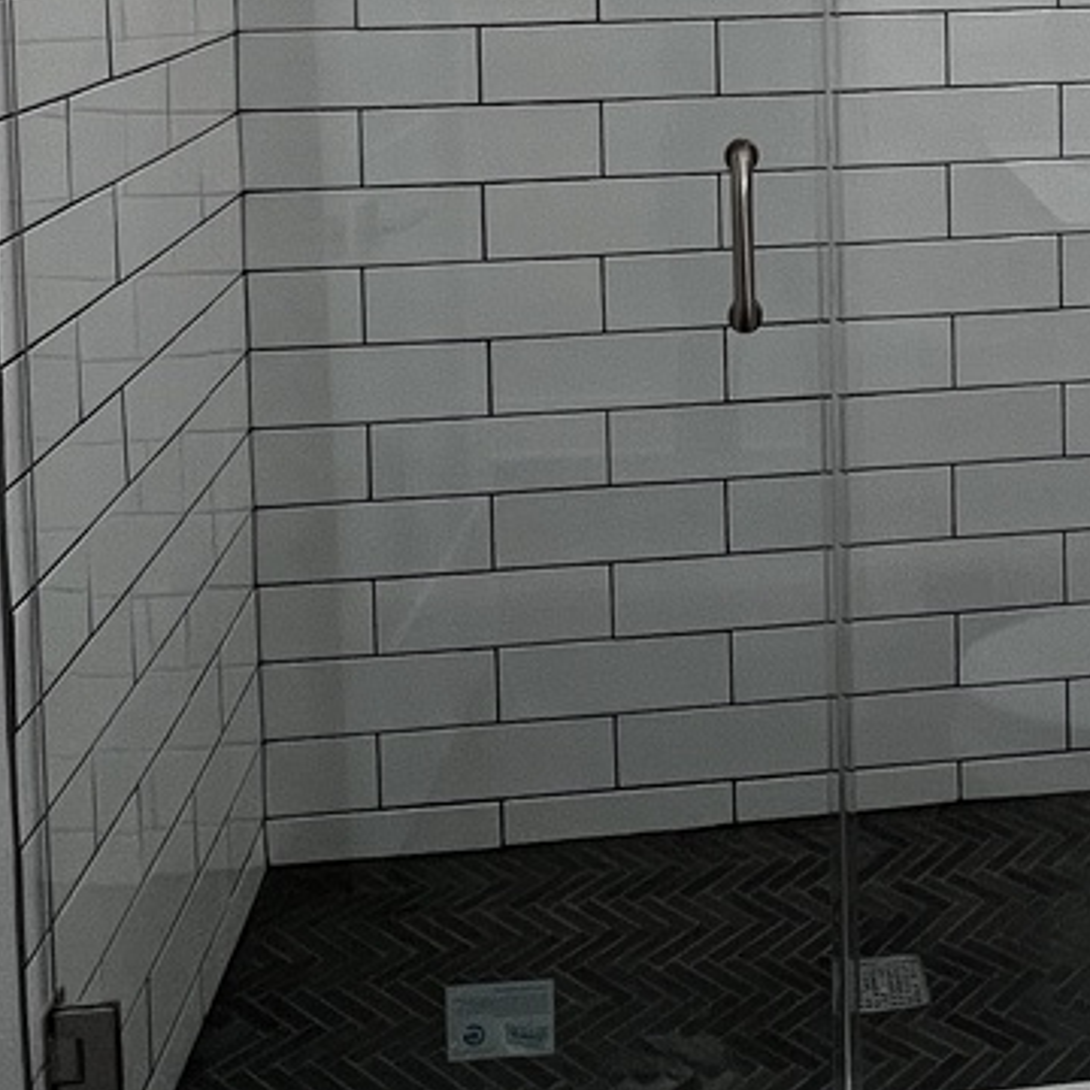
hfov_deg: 35.3
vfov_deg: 33.2
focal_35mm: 46
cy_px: -39
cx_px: 914
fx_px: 1639
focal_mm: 1.57
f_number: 1.8
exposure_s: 1/120
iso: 125
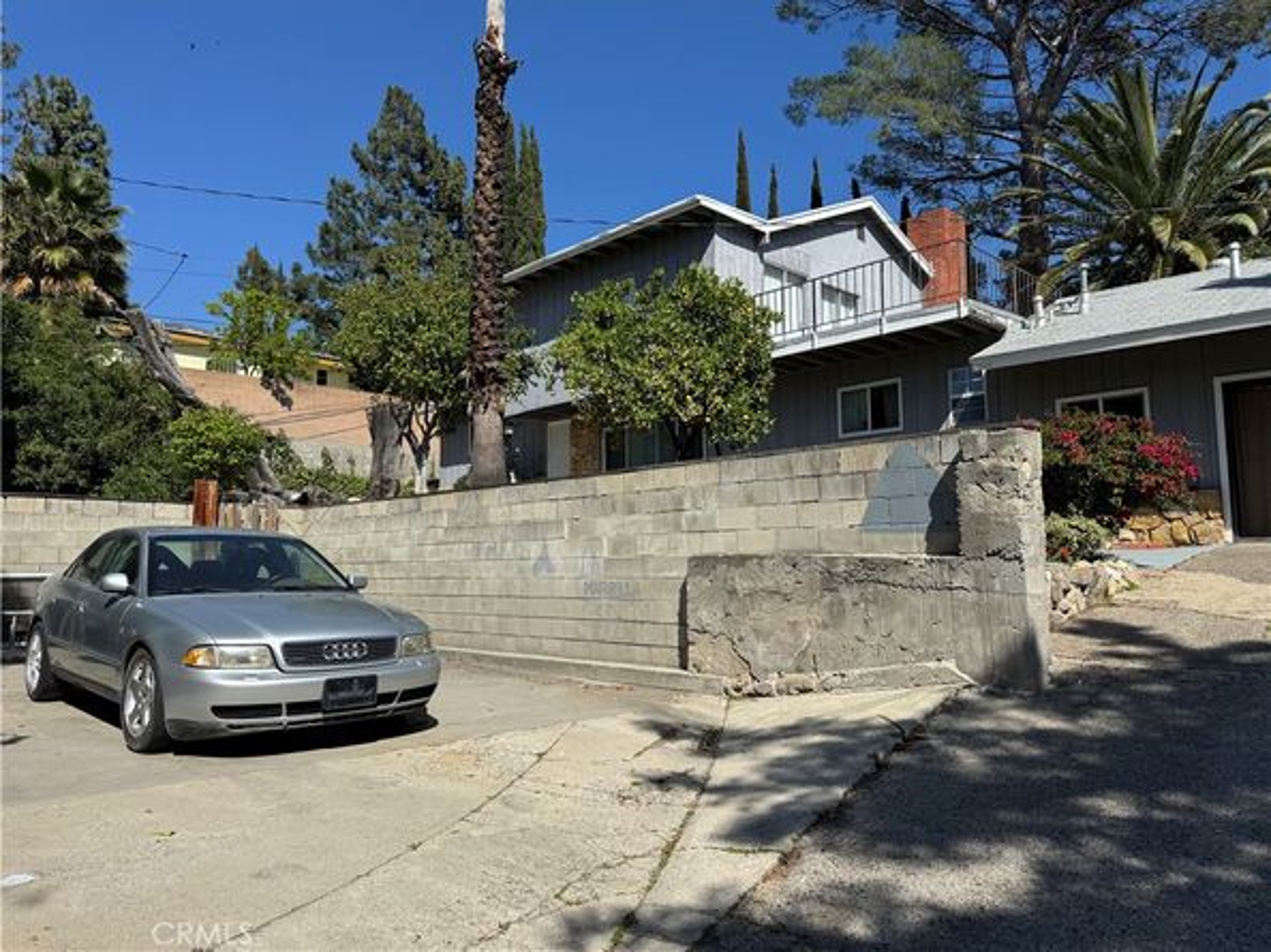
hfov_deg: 71.6
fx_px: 881
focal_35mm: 24
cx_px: 636
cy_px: 476
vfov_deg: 56.8
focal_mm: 6.76
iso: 80
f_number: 1.78
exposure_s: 1/5814
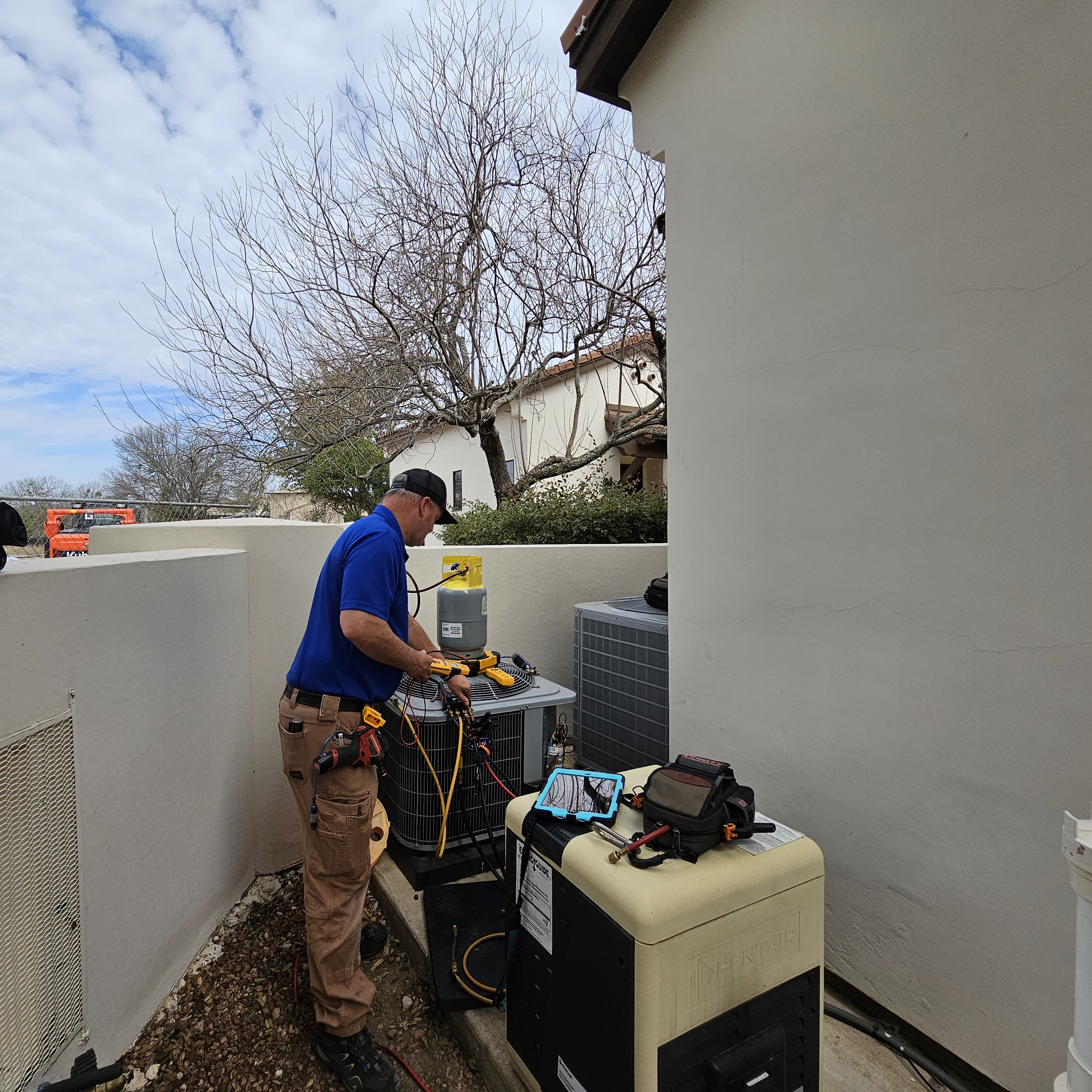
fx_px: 571
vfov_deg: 87.4
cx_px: 472
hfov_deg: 86.9
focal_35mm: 16
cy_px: 531
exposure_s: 1/1761
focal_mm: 2.2
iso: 50
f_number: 2.2
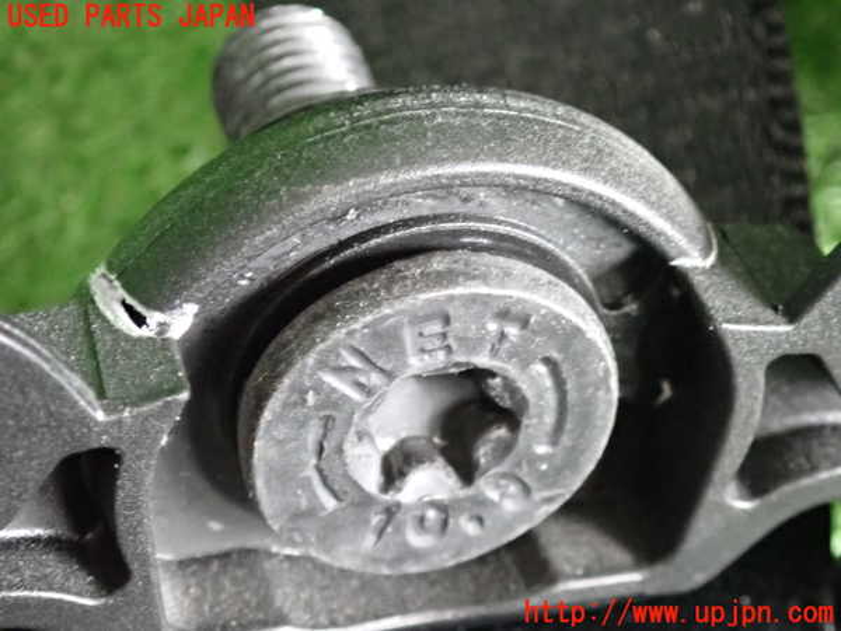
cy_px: 316
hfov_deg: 19.6
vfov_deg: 14.8
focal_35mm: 100
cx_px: 420
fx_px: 2430
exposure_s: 1/50
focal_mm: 18
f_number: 4.9
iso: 3200
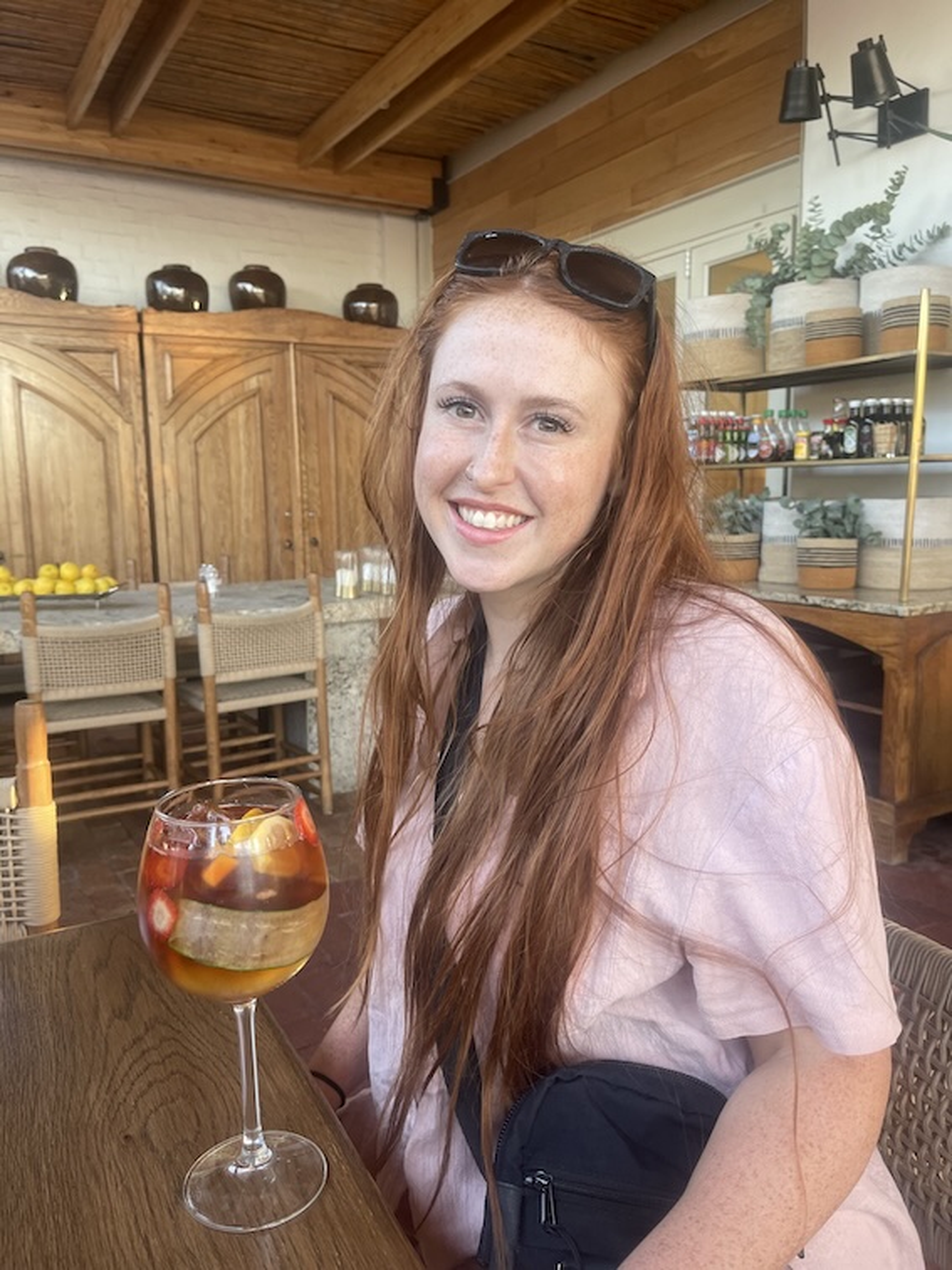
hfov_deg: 54.9
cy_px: 635
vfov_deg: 69.4
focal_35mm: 25
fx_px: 917
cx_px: 476
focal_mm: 5.1
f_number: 1.6
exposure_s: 1/121
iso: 80
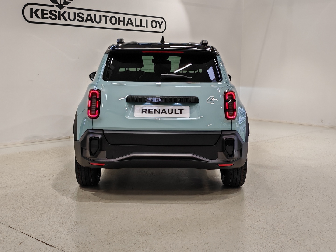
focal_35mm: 50
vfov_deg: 29.1
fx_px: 485
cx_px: 168
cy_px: 126
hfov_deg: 38.2
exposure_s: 1/100
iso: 80
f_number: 1.6
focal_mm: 5.4
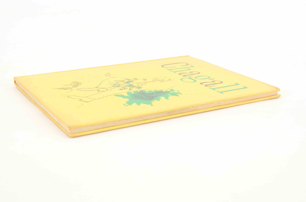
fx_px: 509
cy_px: 101
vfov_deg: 22.5
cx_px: 153
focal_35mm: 60
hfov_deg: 33.5
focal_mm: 40
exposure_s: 1/80
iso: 400
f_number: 11
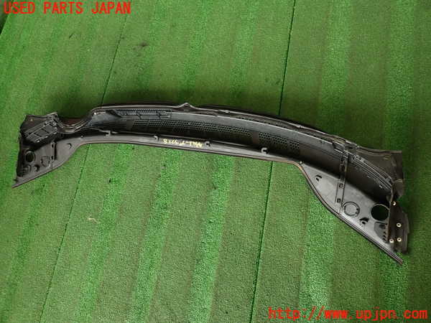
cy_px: 162
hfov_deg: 69.4
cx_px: 216
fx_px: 311
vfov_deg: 54.9
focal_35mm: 25
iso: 160
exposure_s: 1/60
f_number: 2
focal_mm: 4.5
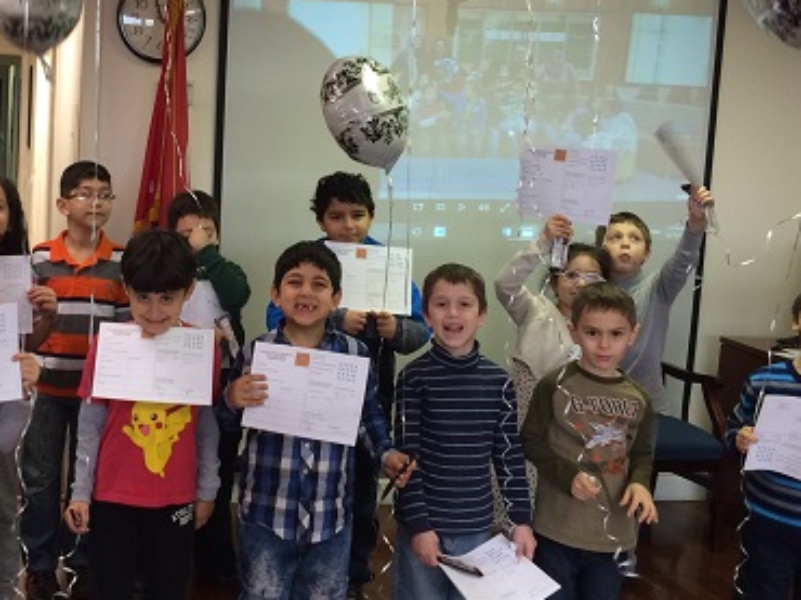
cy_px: 244
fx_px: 1179
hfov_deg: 36.8
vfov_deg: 28.5
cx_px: 223
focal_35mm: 51
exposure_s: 1/30
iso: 100
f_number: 2.2
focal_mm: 4.15
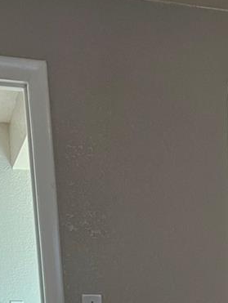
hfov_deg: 17.1
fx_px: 736
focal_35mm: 84
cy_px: 473
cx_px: 244
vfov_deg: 19.7
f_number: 1.5
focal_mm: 5.7
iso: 250
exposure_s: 1/60
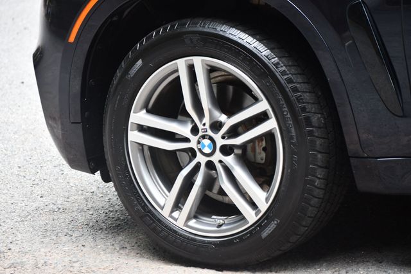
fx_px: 1791
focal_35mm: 157
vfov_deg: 8.7
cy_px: 137
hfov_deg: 13.1
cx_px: 206
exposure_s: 1/125
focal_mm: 105
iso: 1250
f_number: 4.8
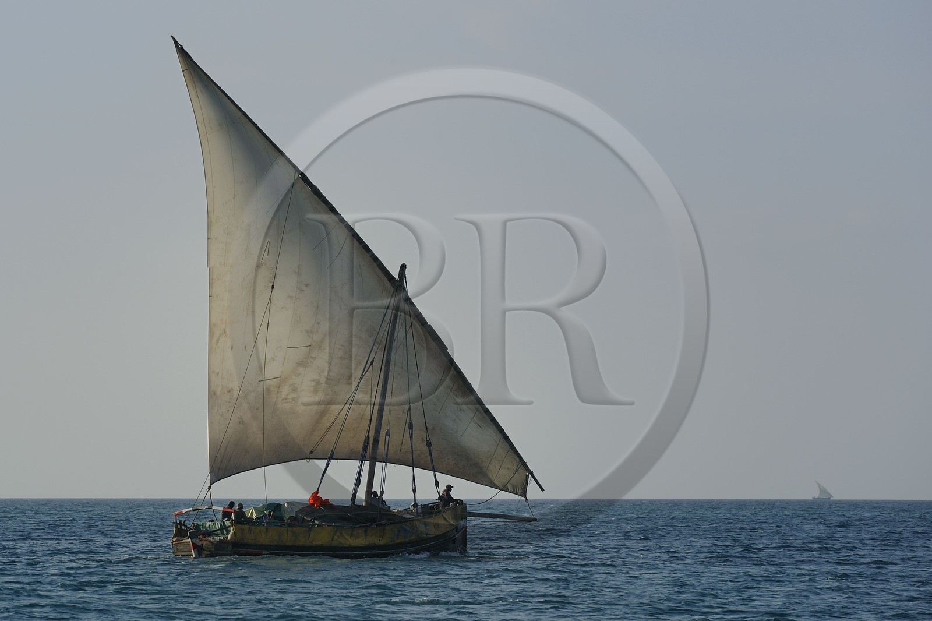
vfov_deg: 6.9
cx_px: 466
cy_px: 310
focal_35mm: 200
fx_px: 5176
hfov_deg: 10.3
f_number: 8
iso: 200
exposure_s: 1/640
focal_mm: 200
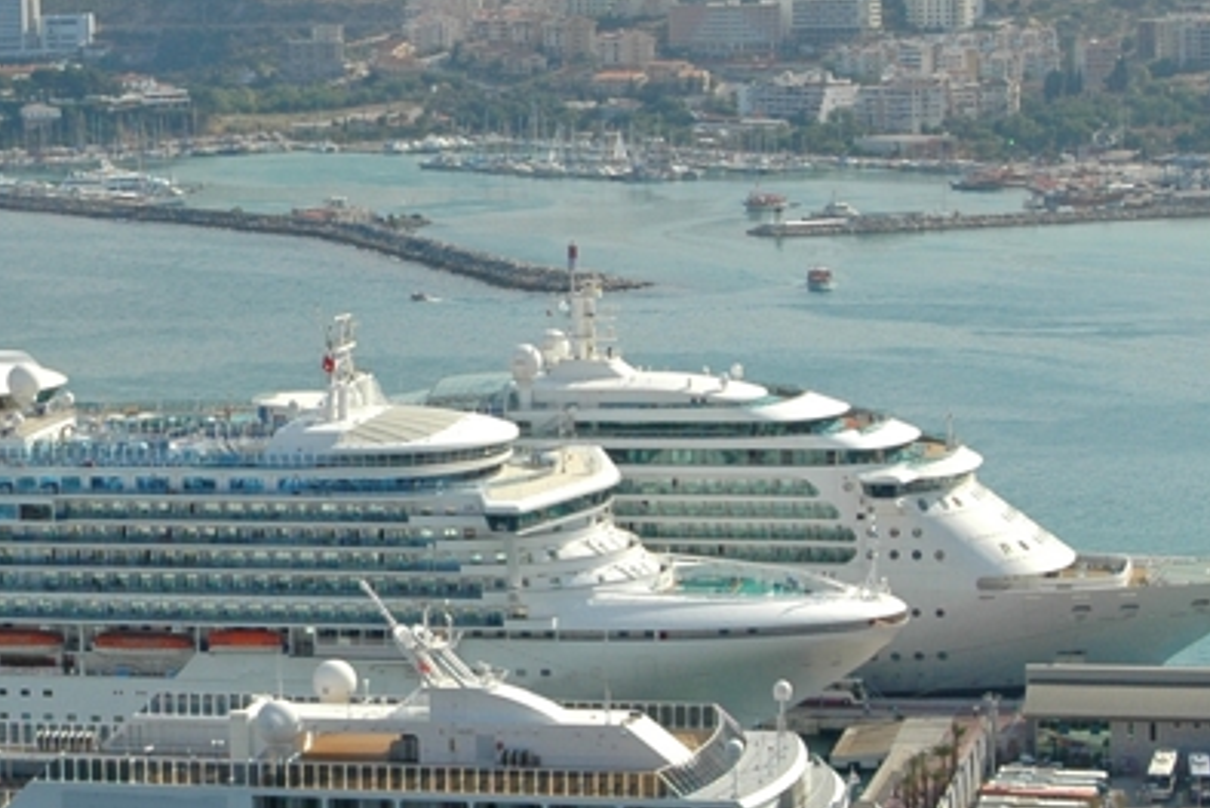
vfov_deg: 11.2
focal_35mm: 123
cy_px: 335
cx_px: 17
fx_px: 4135
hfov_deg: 16.3
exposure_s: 1/200
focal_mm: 28
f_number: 7.1
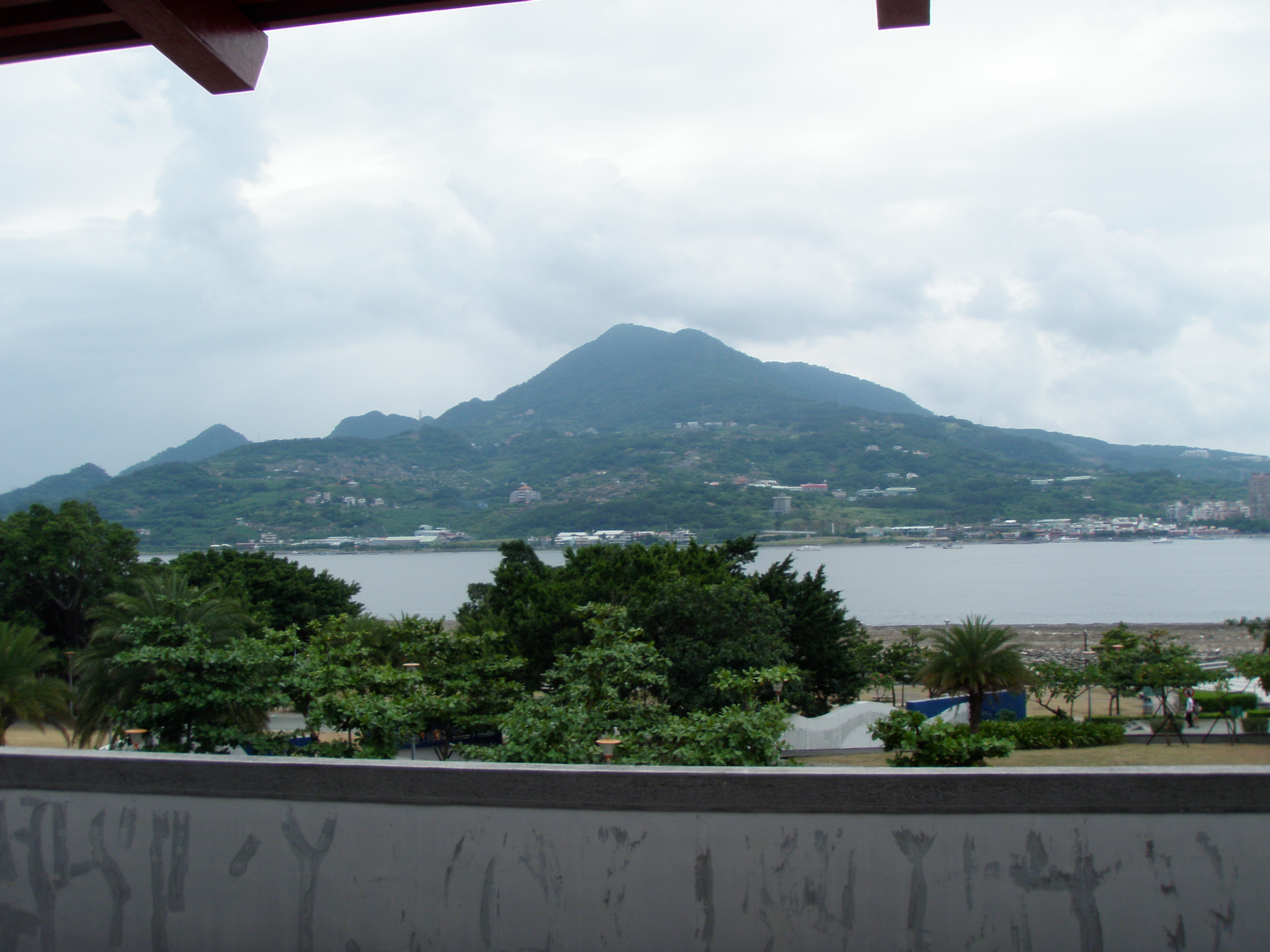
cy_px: 476
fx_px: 1394
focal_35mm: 38
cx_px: 635
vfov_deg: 37.7
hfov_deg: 49.0
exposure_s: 1/80
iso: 80
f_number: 6.3
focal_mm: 6.7
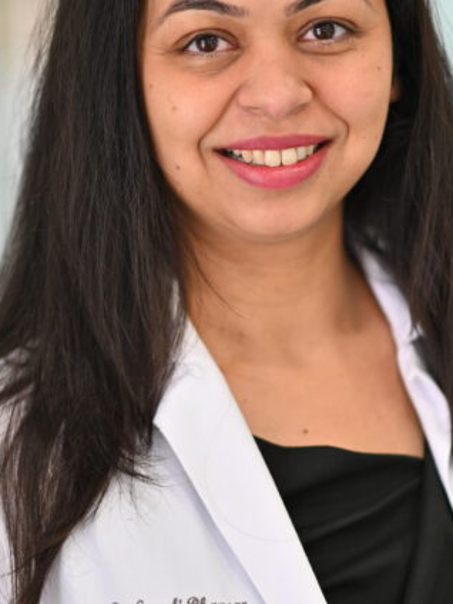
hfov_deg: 6.1
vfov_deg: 8.1
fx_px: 4257
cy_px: 262
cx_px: 260
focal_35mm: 244
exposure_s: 1/80
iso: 64
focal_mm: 105
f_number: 1.4
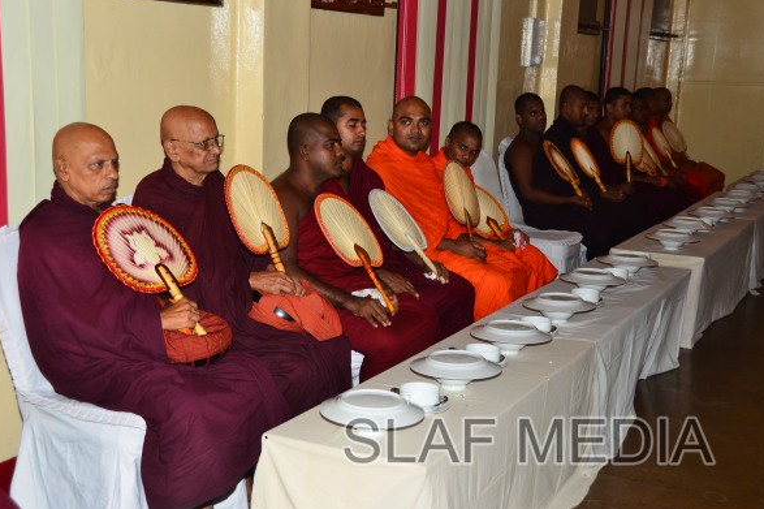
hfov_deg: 38.2
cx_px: 377
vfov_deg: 26.0
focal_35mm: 52
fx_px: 1103
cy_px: 254
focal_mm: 34
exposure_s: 1/125
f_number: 5.6
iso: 500
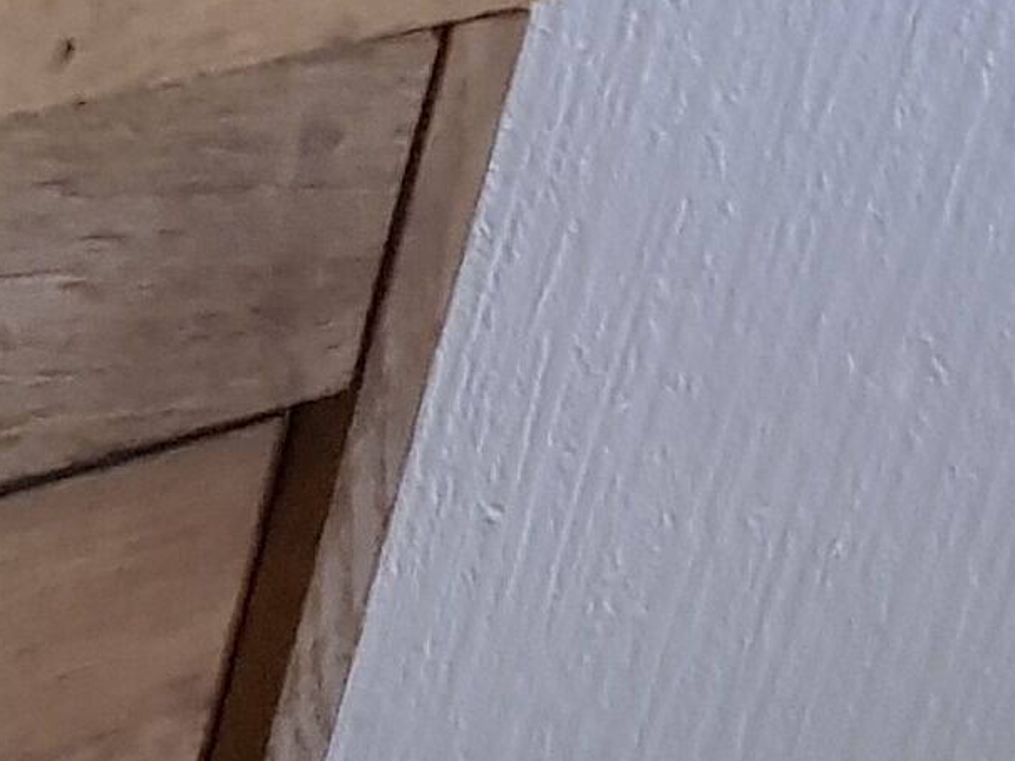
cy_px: 2035
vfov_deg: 7.8
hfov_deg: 9.6
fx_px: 5071
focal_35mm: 173
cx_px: -1750
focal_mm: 4.2
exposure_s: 1/19
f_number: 1.7
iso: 200
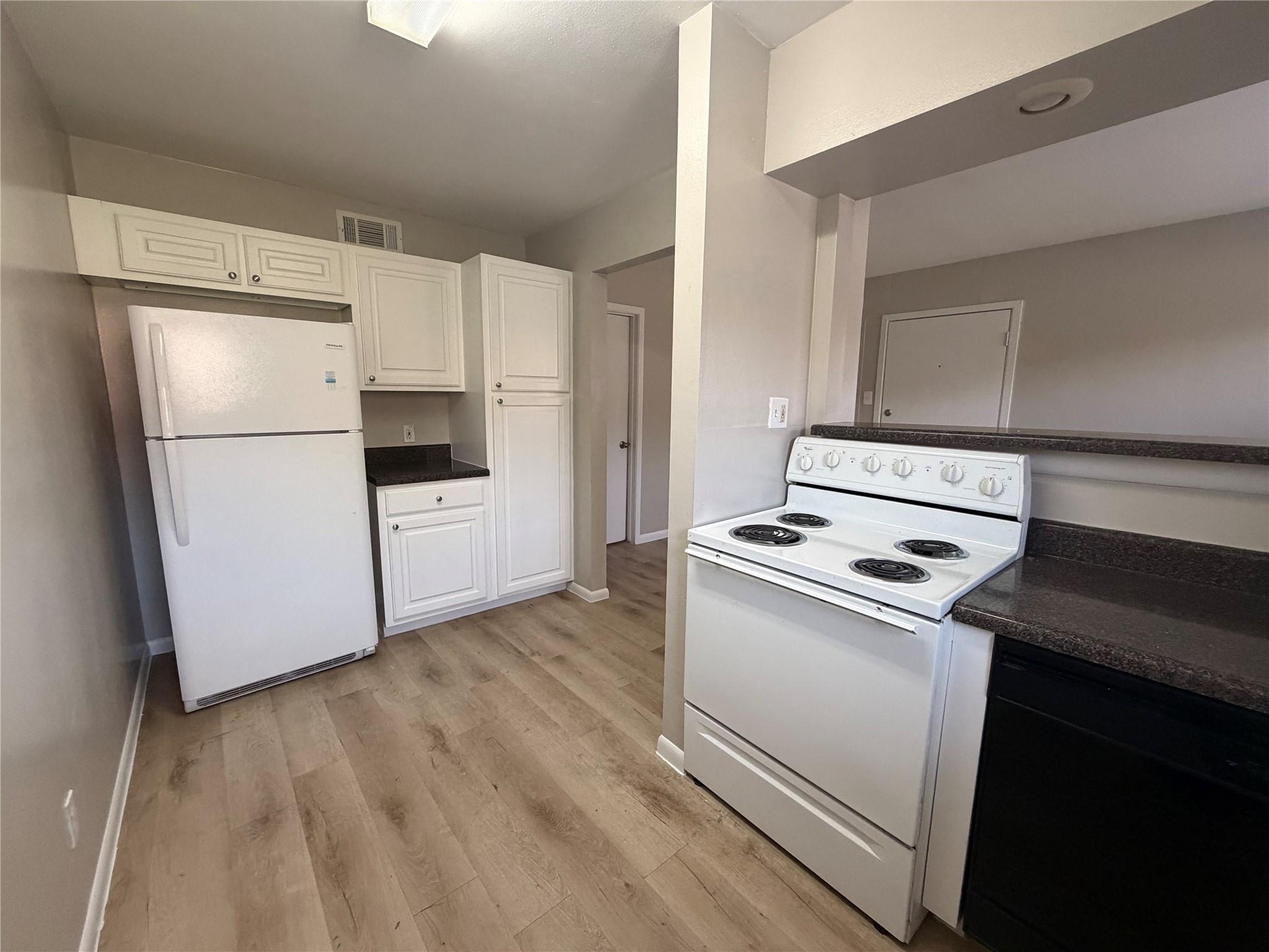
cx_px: 634
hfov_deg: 102.1
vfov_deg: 85.7
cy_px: 476
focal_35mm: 14
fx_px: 513
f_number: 2.2
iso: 400
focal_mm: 2.22
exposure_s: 1/60
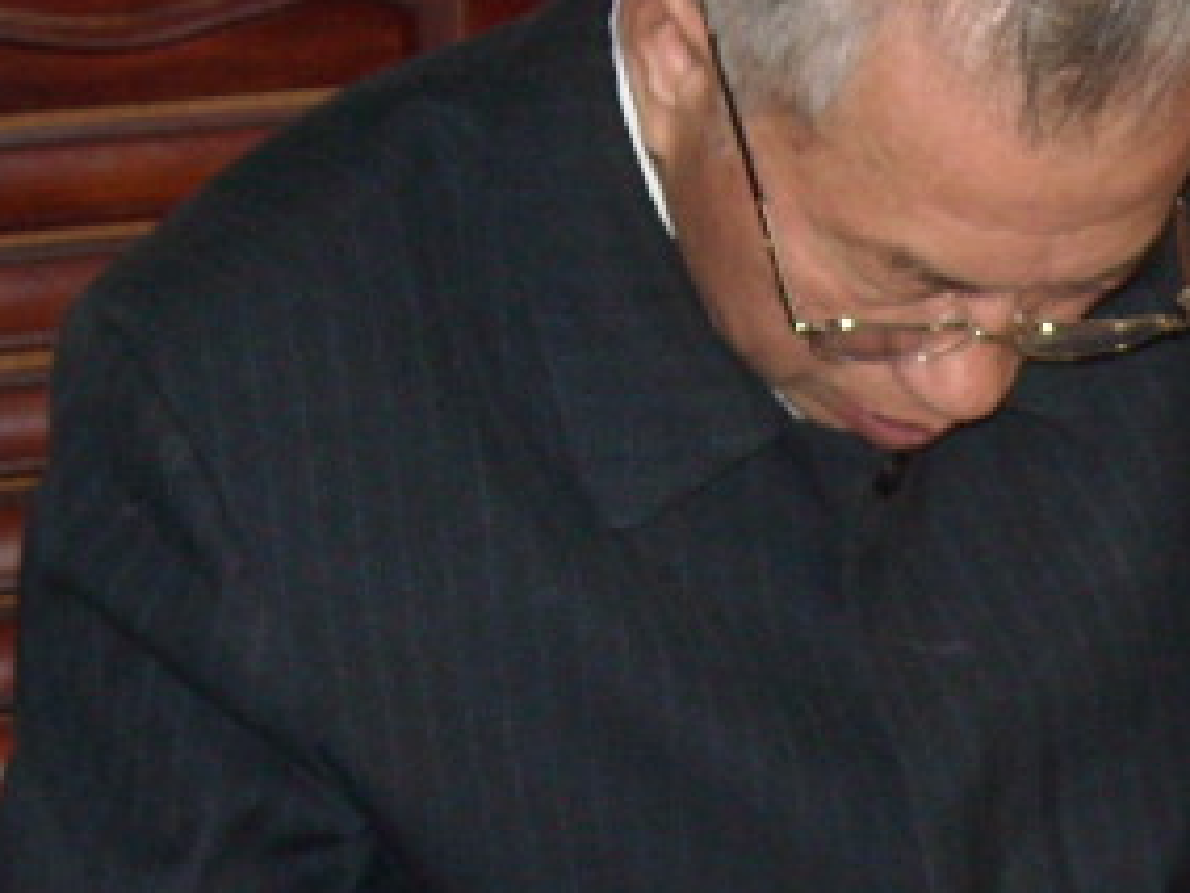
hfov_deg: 15.0
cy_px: 1166
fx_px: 4332
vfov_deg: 11.5
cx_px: 1496
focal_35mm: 126
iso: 200
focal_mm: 5.7
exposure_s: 1/60
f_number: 2.8
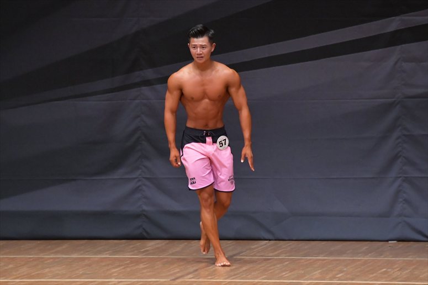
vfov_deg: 4.4
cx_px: 214
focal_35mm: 315
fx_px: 3743
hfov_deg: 6.5
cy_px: 142
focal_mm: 210
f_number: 5.6
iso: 6400
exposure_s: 1/400
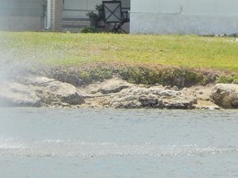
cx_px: 220
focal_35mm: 943
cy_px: 0
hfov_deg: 2.1
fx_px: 6484
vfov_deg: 1.6
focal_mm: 42.8
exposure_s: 1/640
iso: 125
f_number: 5.8
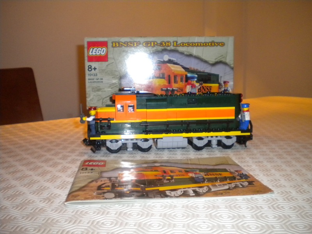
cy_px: 117
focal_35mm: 35
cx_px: 156
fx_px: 315
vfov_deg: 40.7
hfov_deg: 52.6
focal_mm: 6.3
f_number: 3.1
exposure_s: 1/30
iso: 400
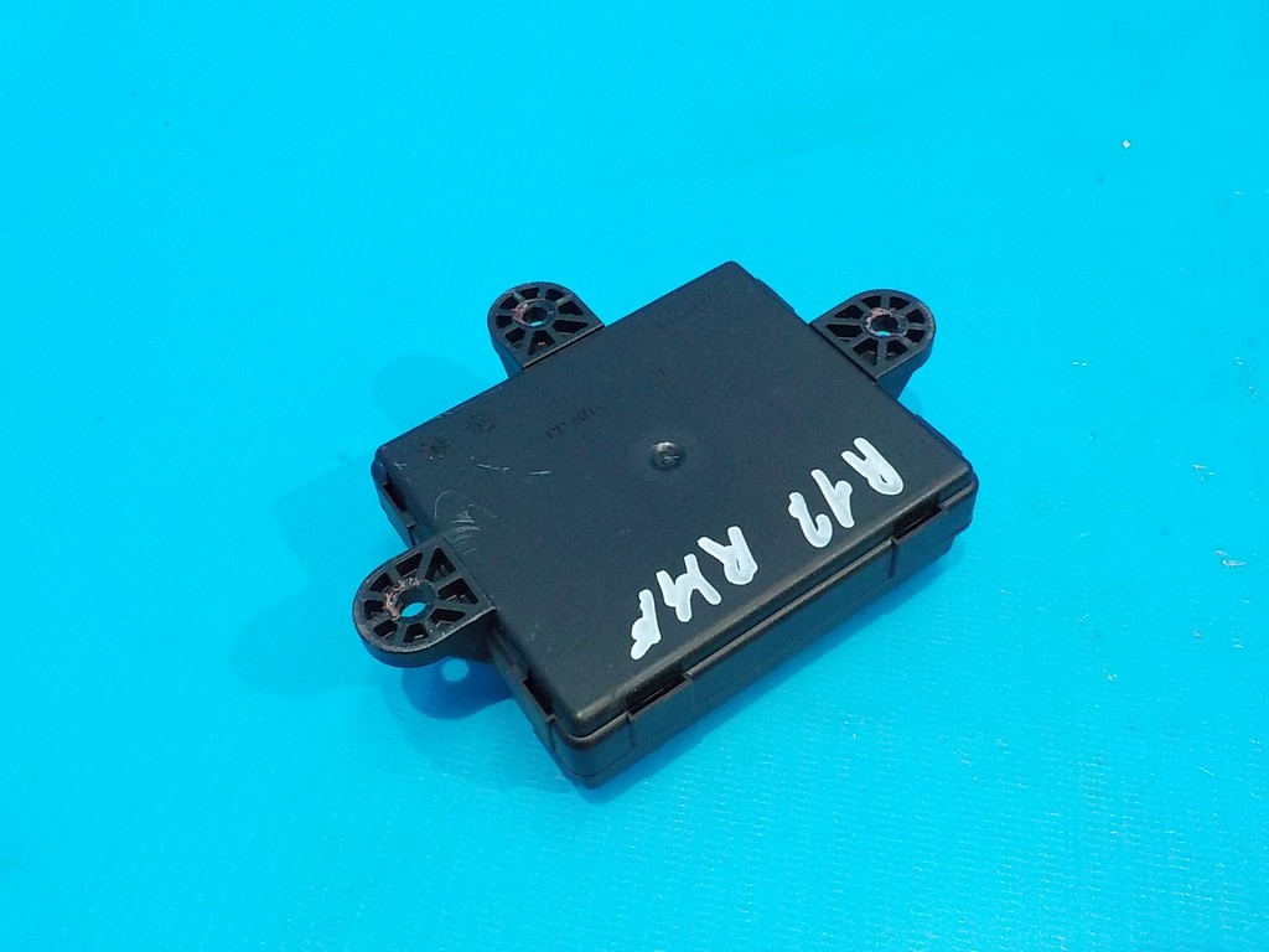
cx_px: 634
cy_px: 476
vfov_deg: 46.8
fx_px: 1100
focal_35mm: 30
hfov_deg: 60.0
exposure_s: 1/60
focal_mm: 4.1
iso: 800
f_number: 3.3
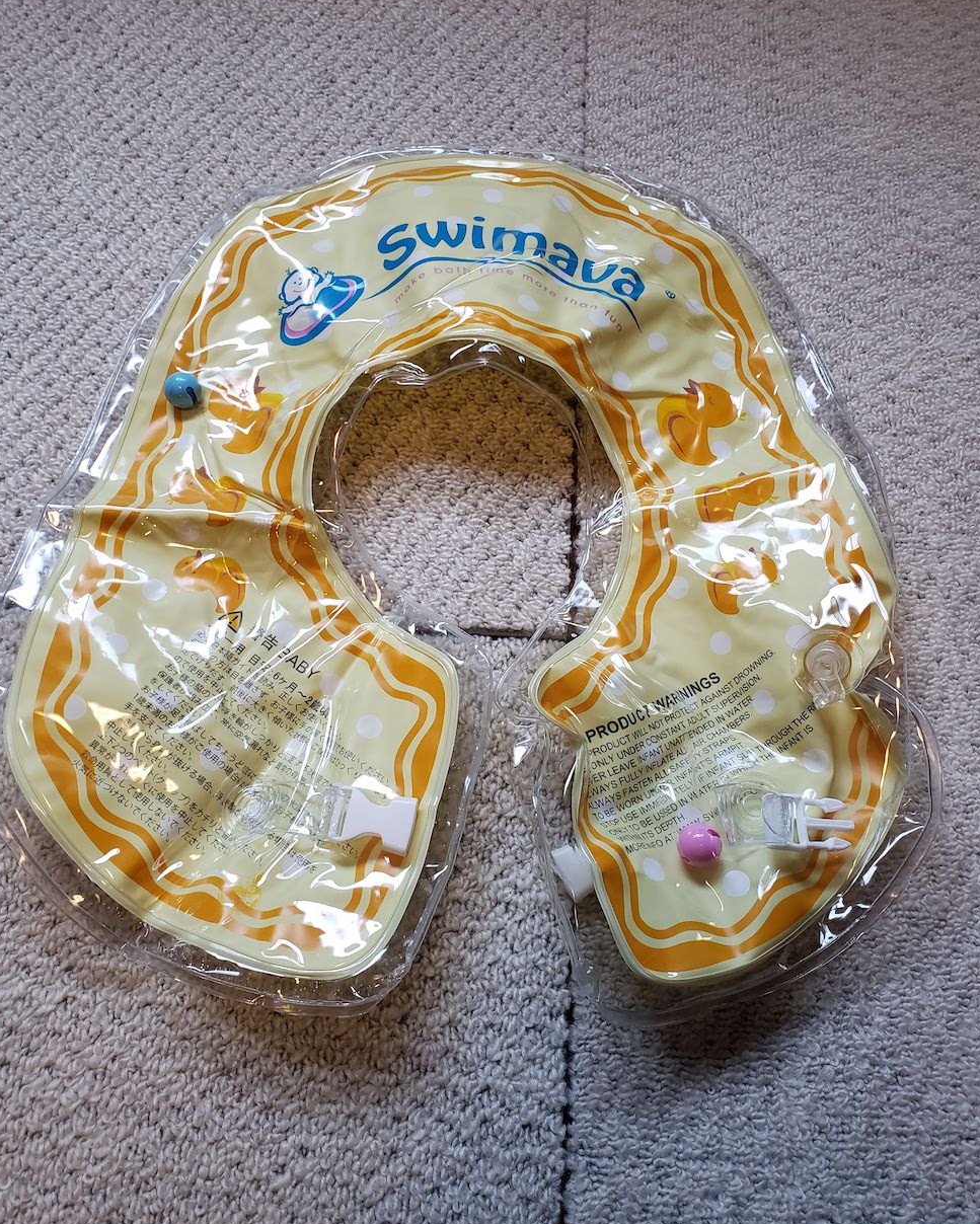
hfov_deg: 51.5
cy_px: 584
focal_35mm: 28
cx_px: 485
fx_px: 1015
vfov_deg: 62.2
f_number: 2.4
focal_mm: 4.3
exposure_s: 1/25
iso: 250
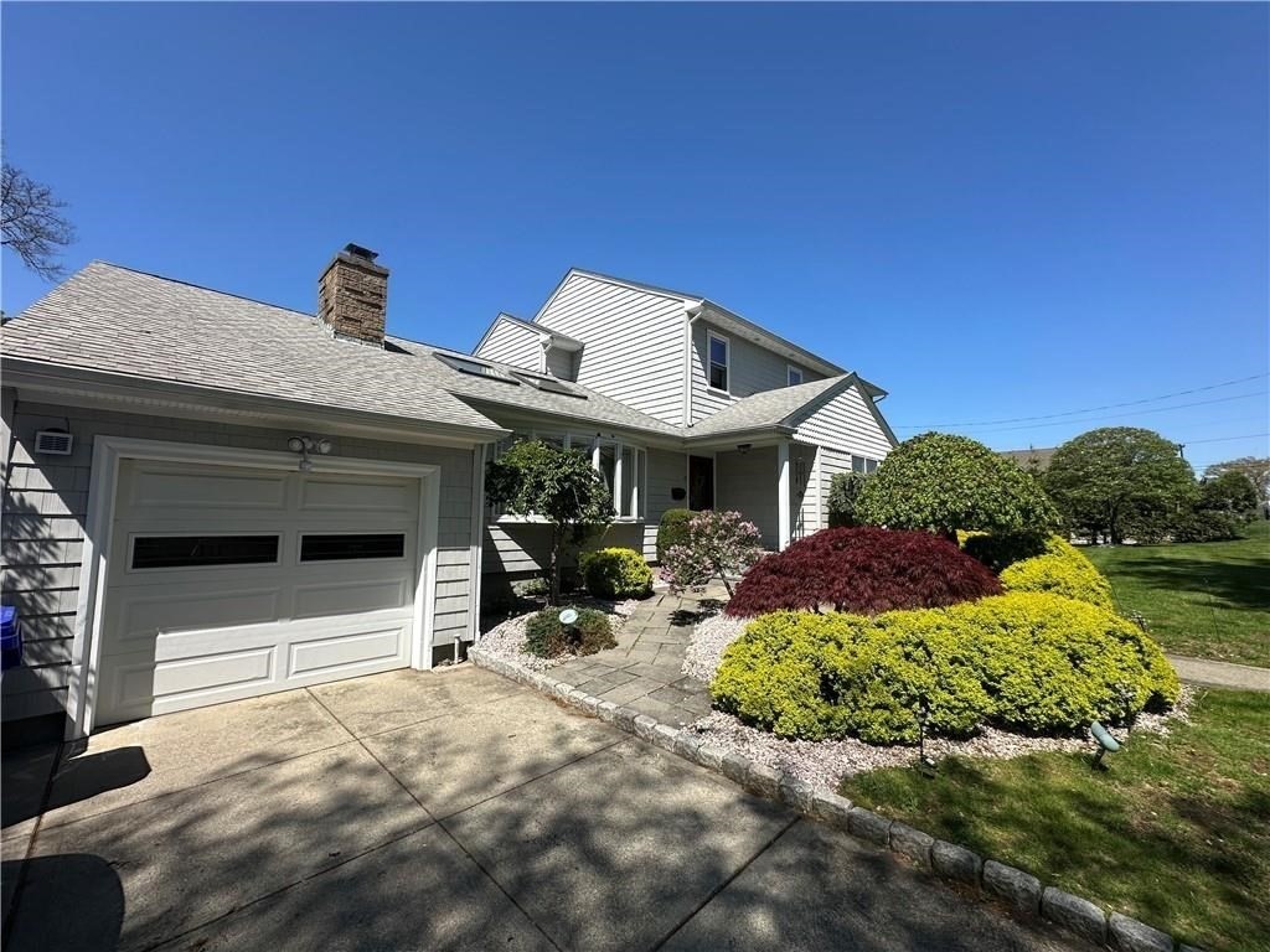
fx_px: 514
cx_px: 635
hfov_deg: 102.1
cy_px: 476
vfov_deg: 85.7
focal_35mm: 14
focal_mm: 2.22
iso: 50
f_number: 2.2
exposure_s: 1/2212
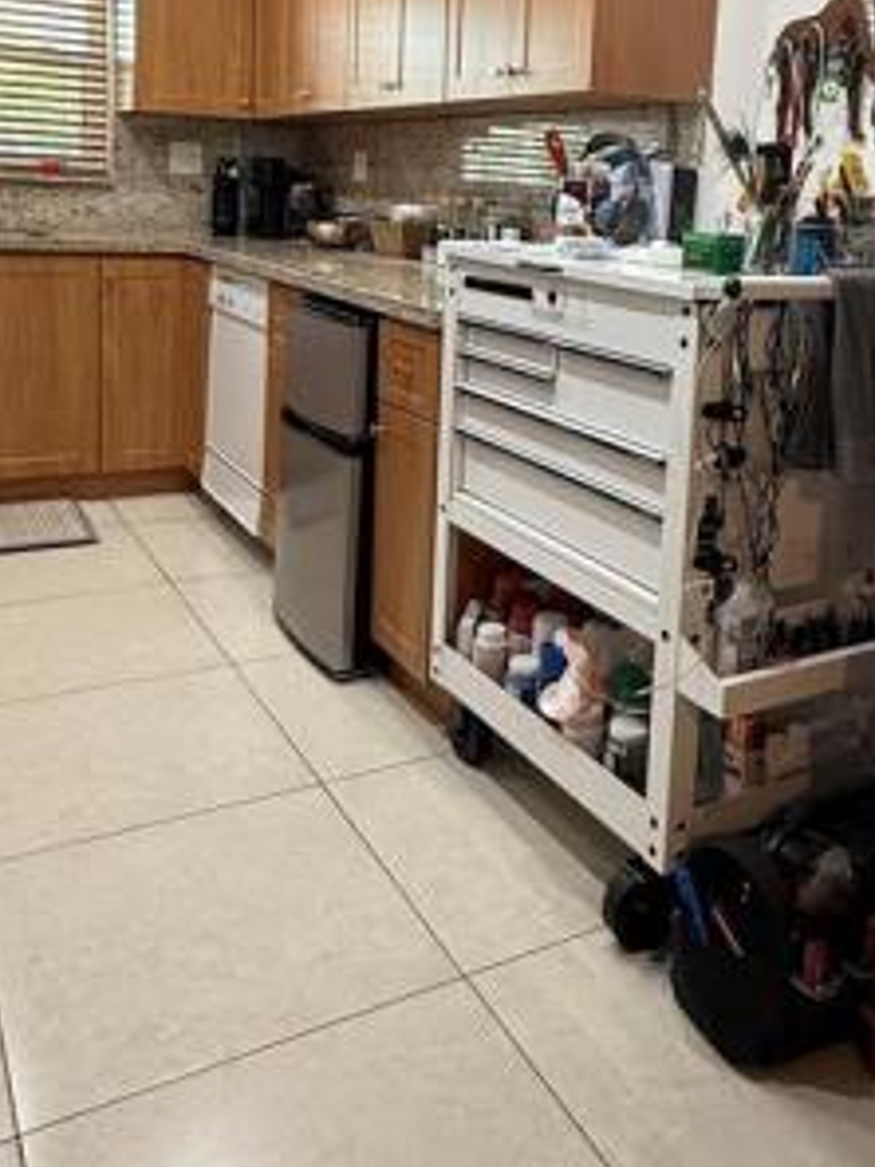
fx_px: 1146
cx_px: 556
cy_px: 347
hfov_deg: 41.4
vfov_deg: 52.4
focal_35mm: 34
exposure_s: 1/60
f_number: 2.2
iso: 200
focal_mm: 2.22
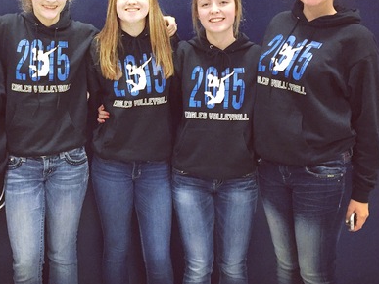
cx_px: 93
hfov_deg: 34.8
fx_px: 591
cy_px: 93
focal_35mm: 54
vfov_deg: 26.9
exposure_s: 1/30
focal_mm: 4.15
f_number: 2.2
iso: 250
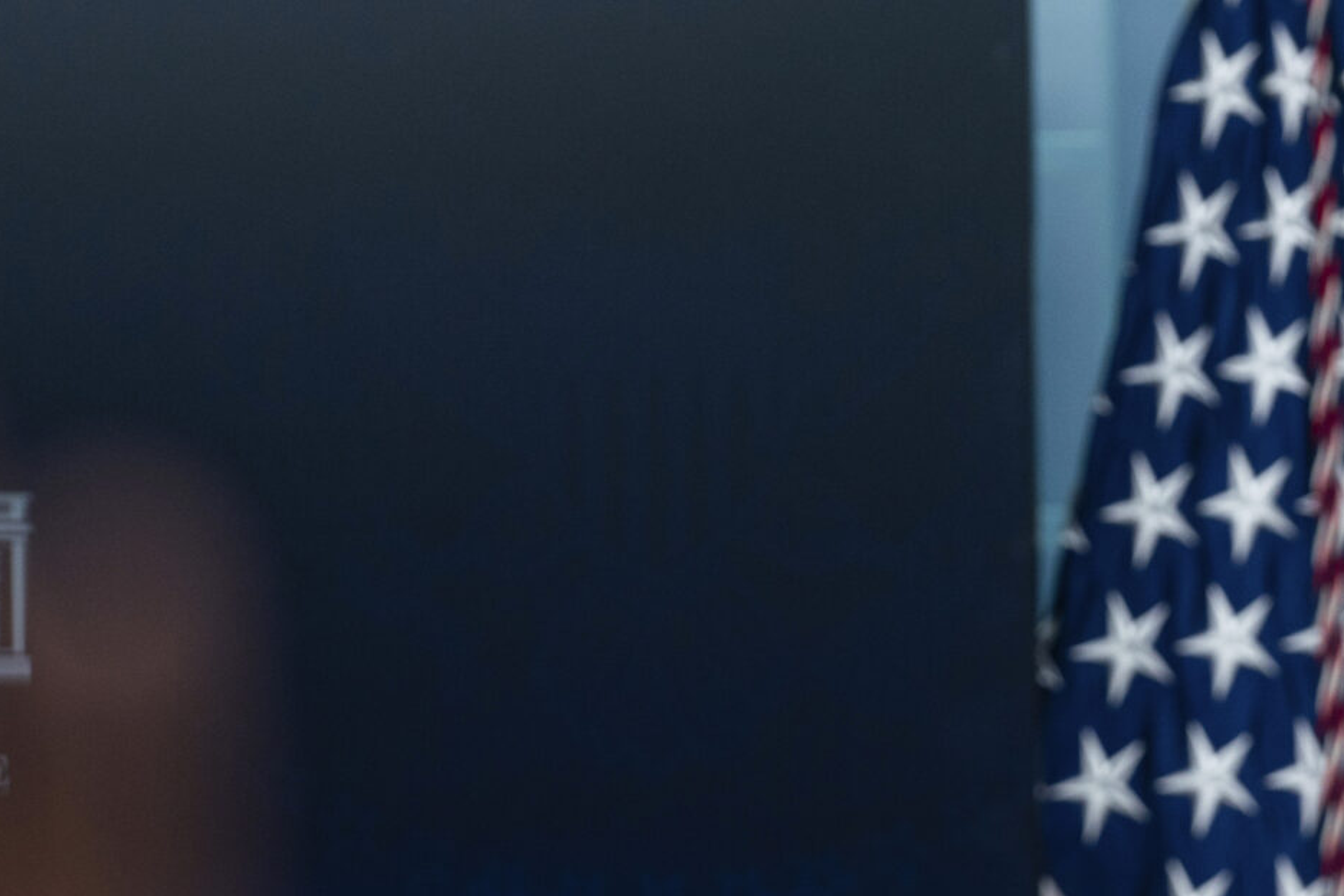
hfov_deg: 3.8
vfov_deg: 2.5
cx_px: 1076
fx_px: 20460
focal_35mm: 548
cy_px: 572
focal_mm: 200
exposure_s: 1/250
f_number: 3.5
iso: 800
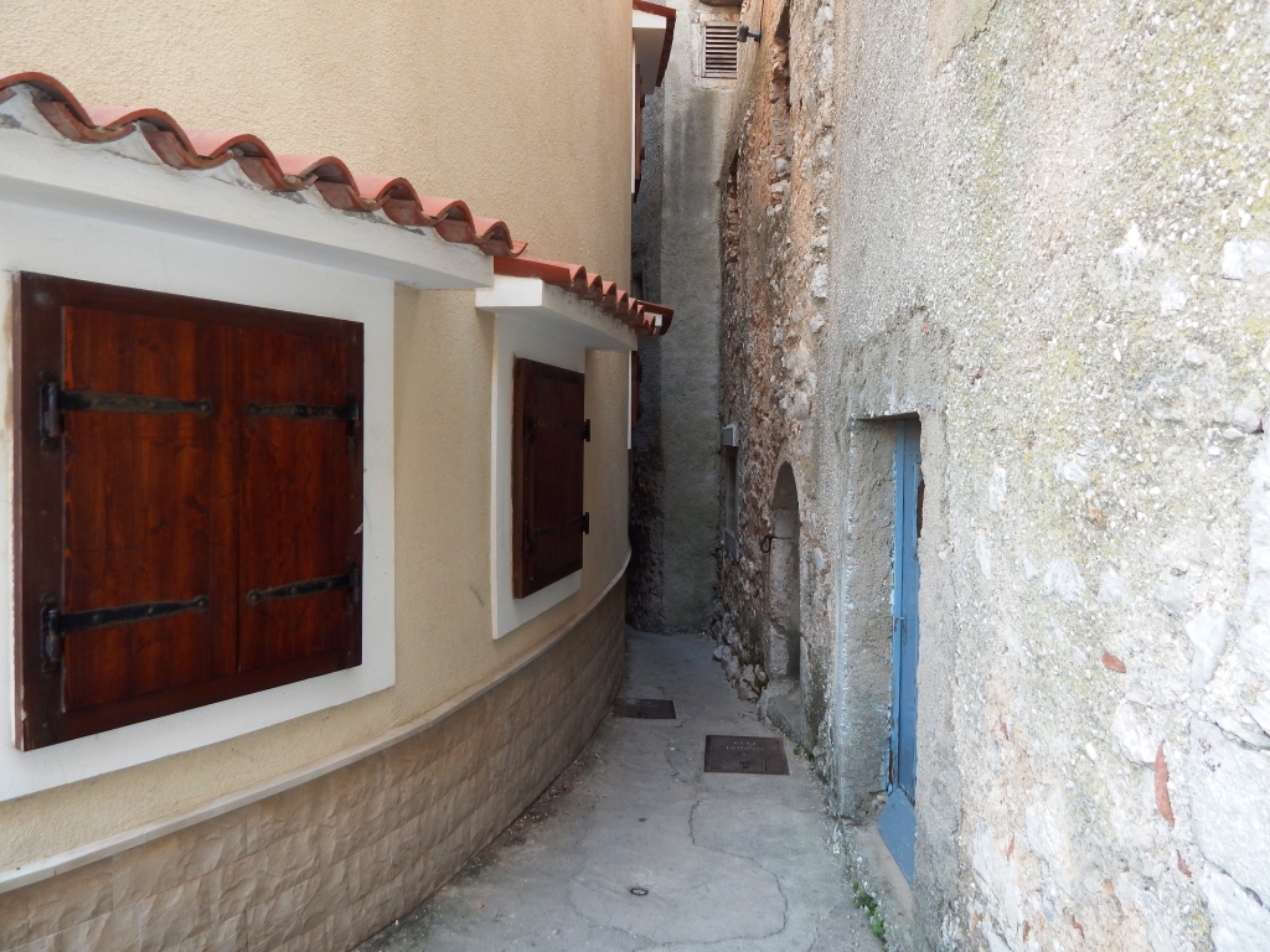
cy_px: 476
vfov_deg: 61.1
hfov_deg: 76.4
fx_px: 807
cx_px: 635
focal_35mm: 22
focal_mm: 4
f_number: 3
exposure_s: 1/40
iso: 125
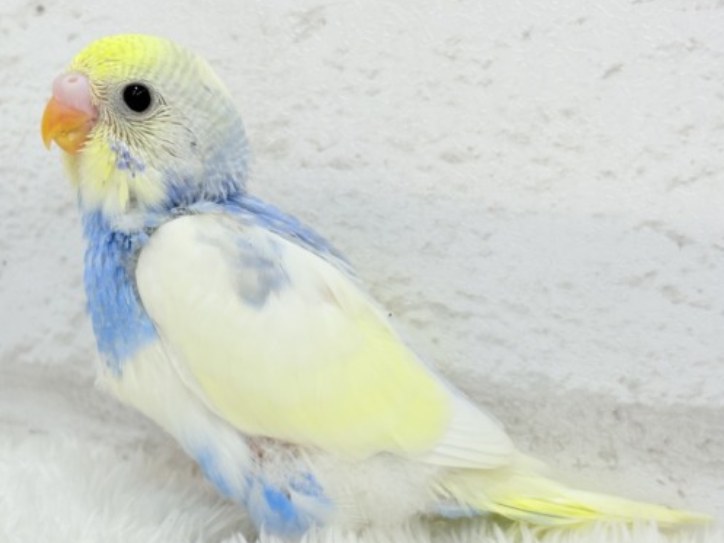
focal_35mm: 67
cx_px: 280
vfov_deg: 21.9
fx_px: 1402
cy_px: 259
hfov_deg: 28.9
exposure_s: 1/100
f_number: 1.6
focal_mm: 5.96
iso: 64
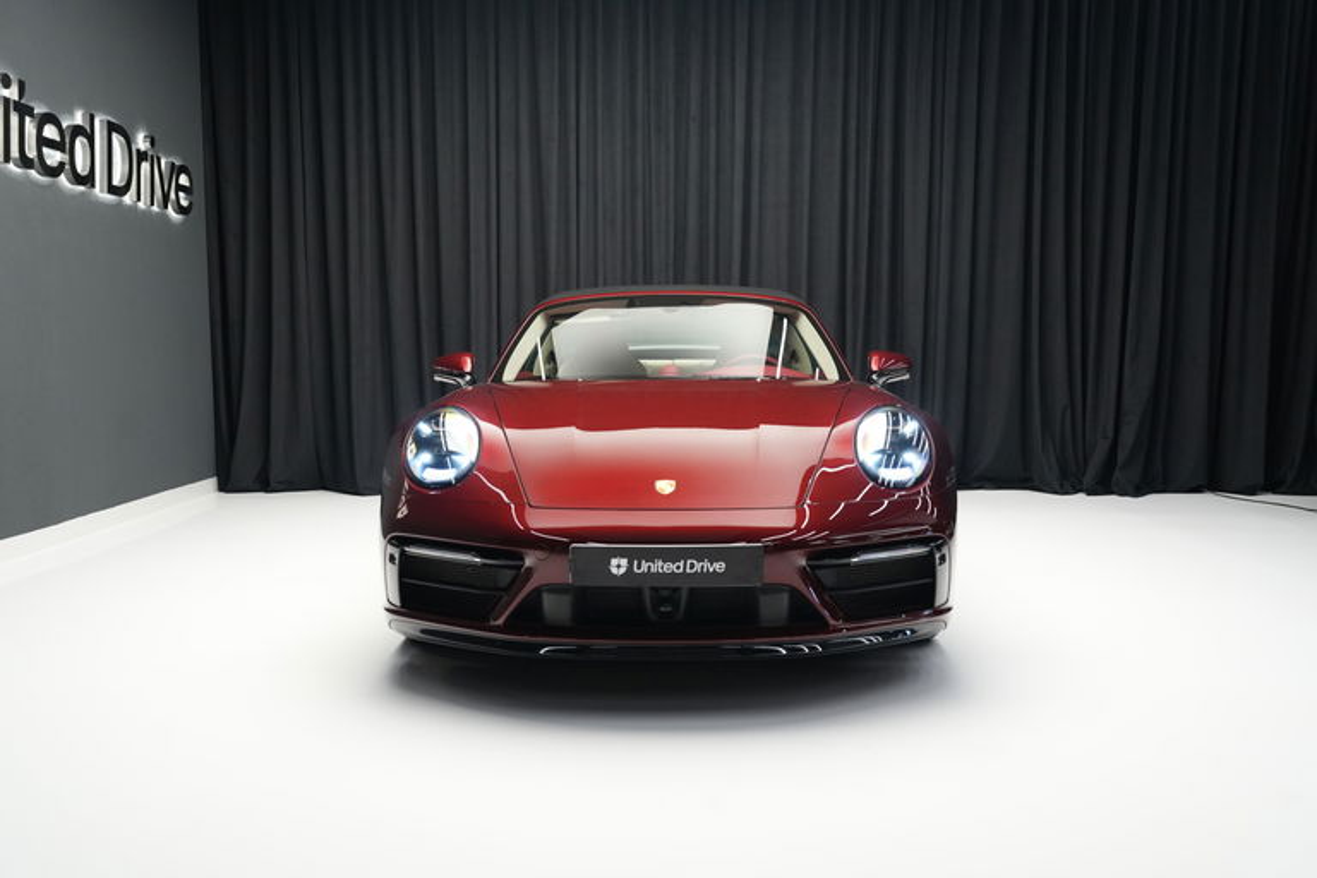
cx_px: 658
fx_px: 1280
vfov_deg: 37.9
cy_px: 439
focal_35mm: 35
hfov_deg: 54.4
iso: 2000
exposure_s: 1/40
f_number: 4
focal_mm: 35
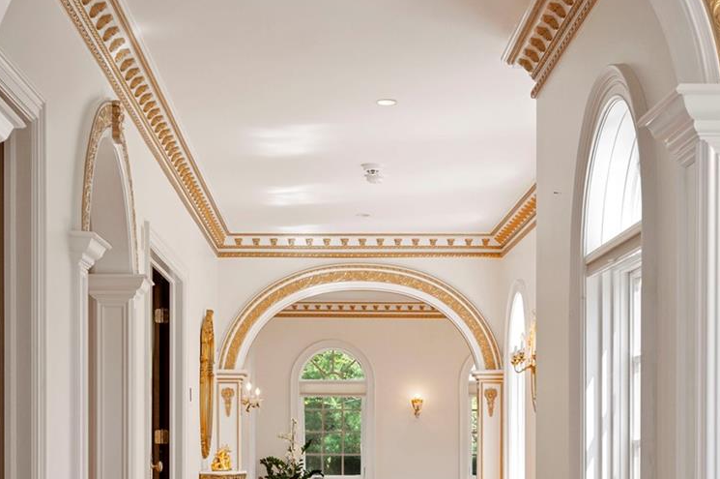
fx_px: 1319
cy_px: 449
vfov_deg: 20.1
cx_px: 345
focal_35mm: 66
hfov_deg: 30.5
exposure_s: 1/25
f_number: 8
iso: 500
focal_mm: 24
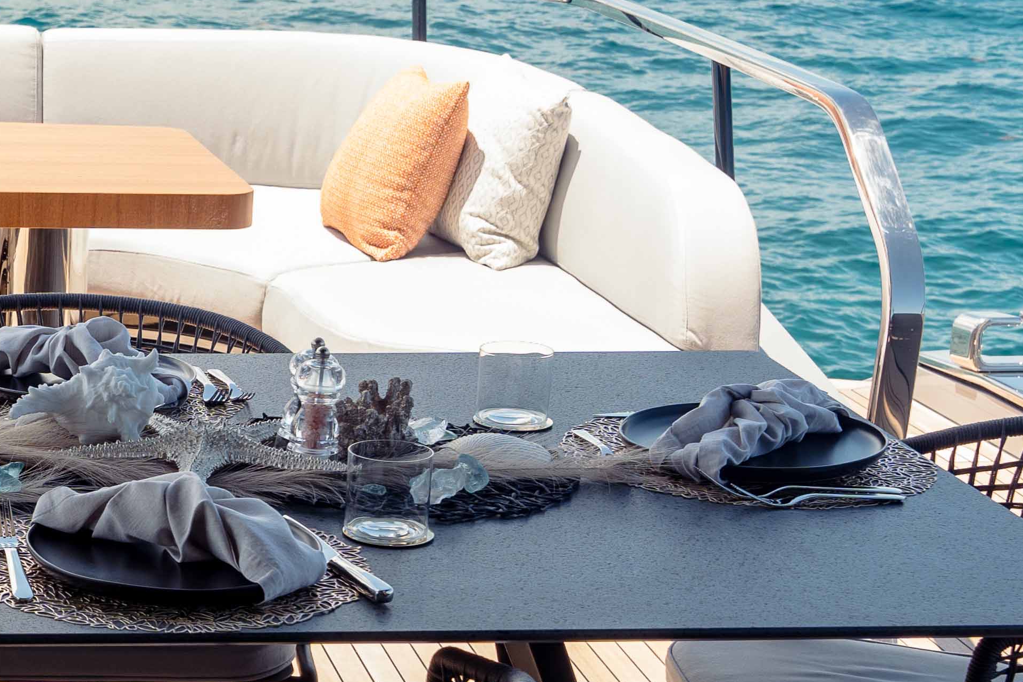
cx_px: -154
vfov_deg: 15.6
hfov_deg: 21.9
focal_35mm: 87
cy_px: 521
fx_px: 2472
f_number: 5.6
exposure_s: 1/160
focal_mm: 24
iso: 64
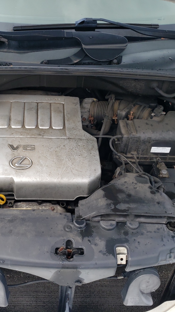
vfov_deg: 52.8
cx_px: 55
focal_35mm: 38
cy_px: 155
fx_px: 314
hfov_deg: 30.9
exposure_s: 1/1250
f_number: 1.5
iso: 50
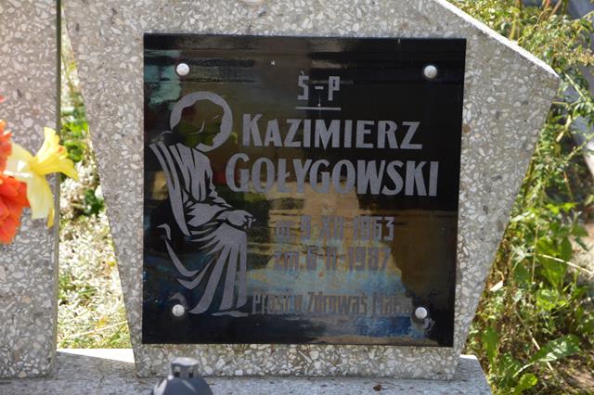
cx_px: 297
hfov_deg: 16.1
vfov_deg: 10.7
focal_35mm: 128
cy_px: 198
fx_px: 2103
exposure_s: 1/125
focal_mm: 85
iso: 125
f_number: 5.6
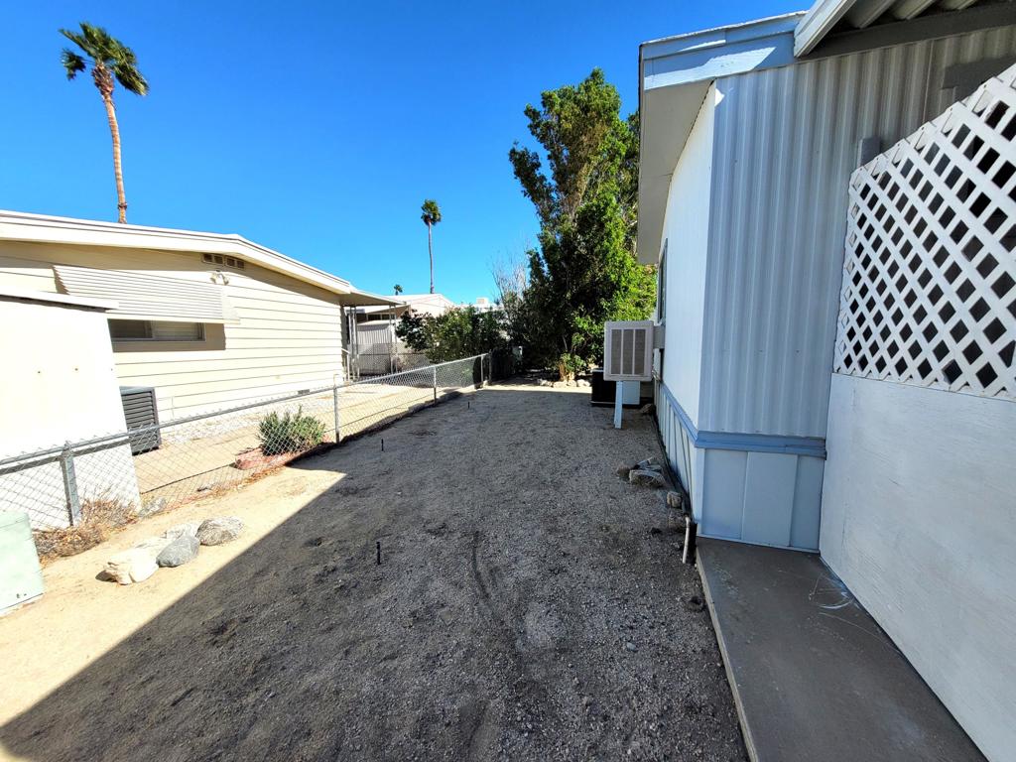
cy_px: 381
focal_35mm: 13
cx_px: 508
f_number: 2.2
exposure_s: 1/1672
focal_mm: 1.74
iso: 40
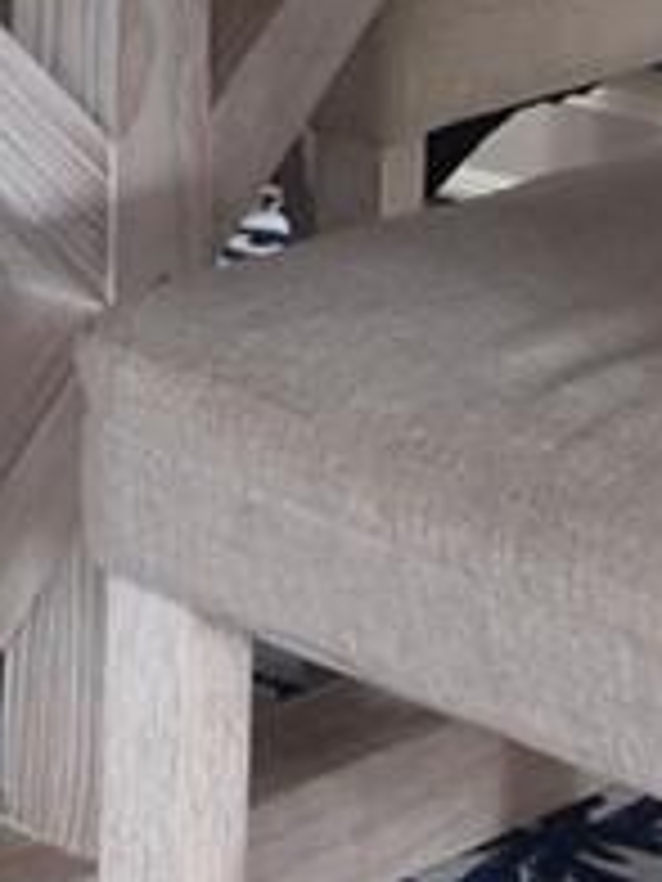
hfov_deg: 8.0
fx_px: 4234
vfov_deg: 10.4
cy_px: -1195
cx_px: -1157
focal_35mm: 166
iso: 640
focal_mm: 11
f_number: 8
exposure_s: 1/40
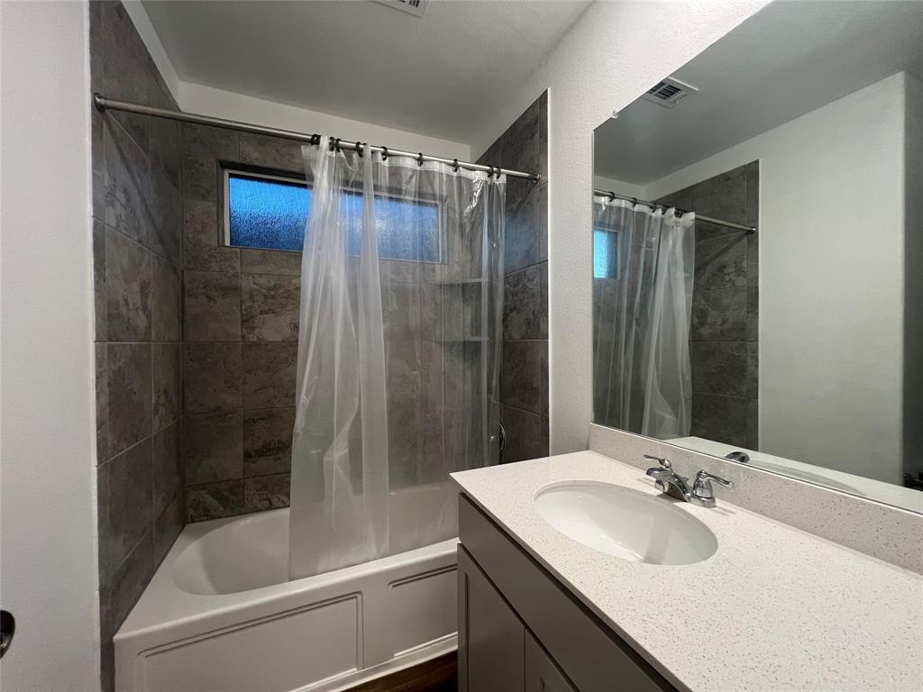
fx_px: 347
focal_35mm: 13
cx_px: 462
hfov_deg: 106.2
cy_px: 346
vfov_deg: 89.9
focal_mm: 1.57
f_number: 1.8
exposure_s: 1/60
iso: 160
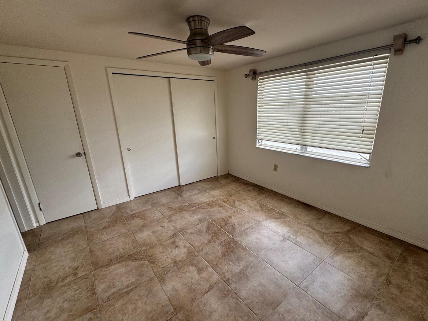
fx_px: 198
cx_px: 229
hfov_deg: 94.4
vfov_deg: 78.1
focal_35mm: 16
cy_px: 163
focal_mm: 2.22
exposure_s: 1/99
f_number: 2.2
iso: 64
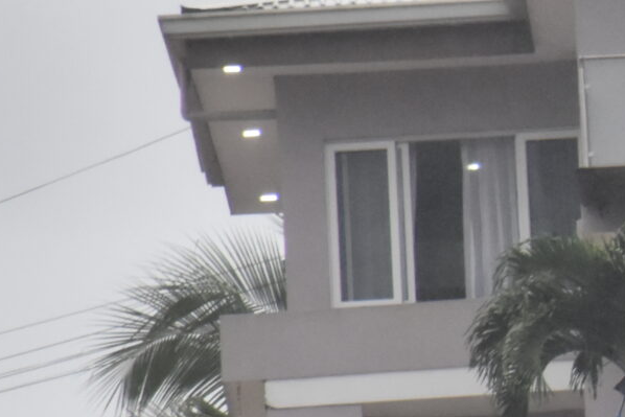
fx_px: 33426
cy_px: -3
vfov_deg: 0.7
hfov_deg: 1.1
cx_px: 1307
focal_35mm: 1925
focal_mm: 300
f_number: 6.3
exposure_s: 1/500
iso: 1400
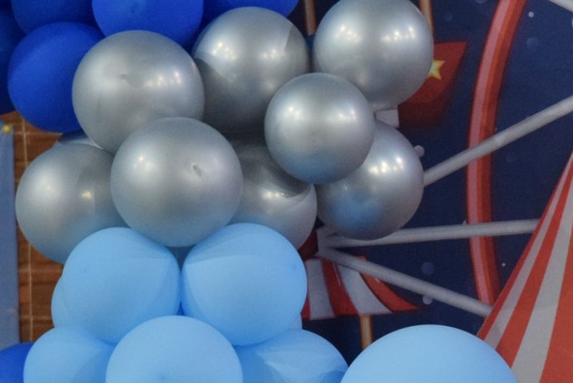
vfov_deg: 6.3
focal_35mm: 218
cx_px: 855
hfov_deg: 9.2
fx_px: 3471
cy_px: 524
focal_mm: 48
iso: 2200
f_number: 4.5
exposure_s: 1/60
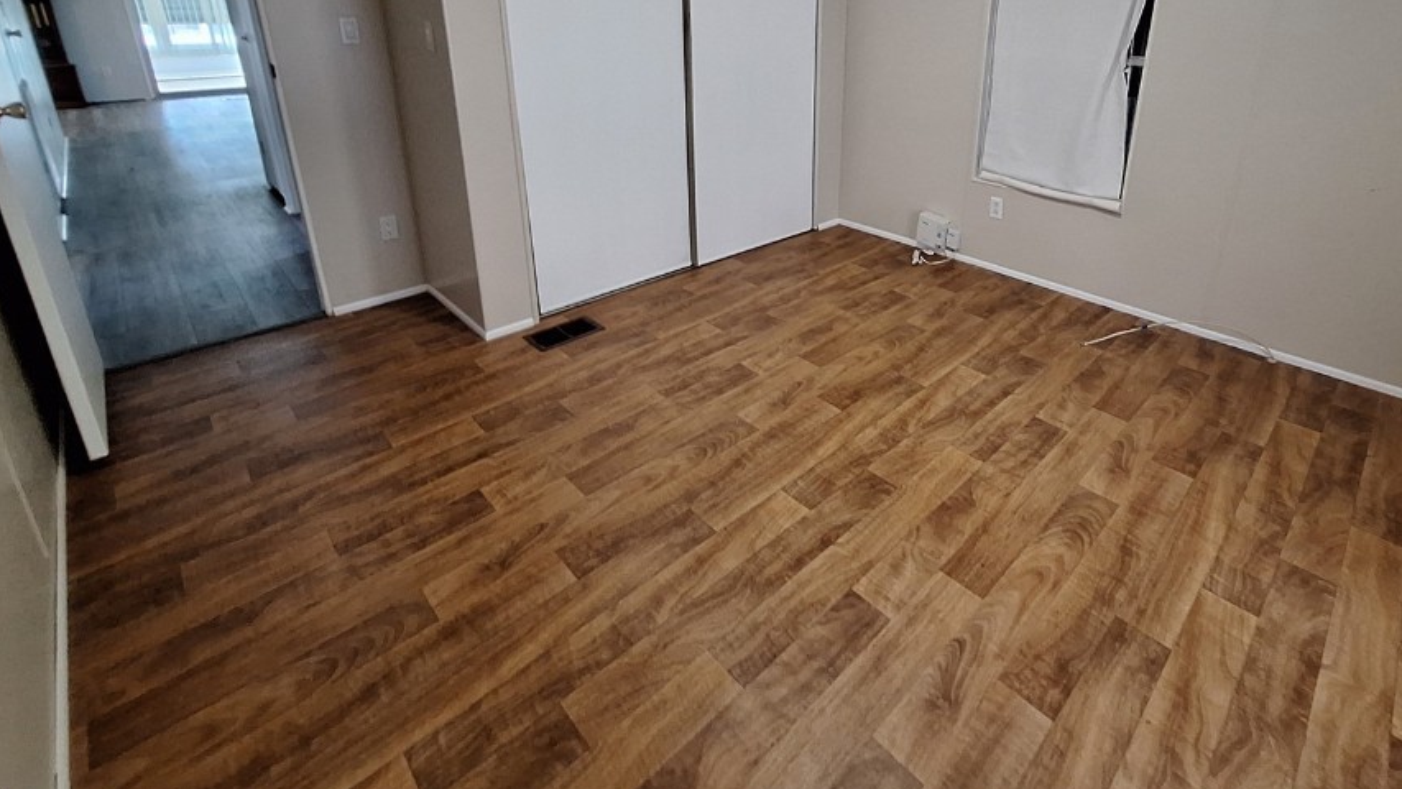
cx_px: 799
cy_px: 207
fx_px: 632
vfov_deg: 60.8
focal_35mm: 17
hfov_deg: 95.3
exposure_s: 1/24
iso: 320
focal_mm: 1.74
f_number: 2.2
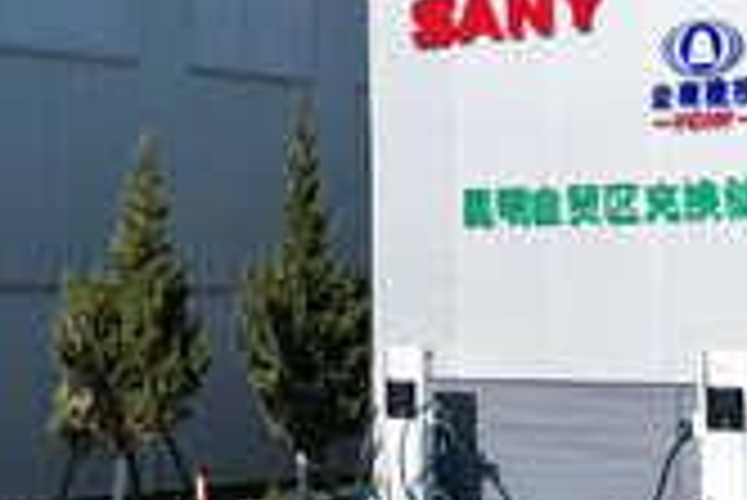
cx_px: 140
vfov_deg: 12.9
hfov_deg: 19.1
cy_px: 146
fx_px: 2201
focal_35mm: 106
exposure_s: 1/3000
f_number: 2.8
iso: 200
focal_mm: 8.38
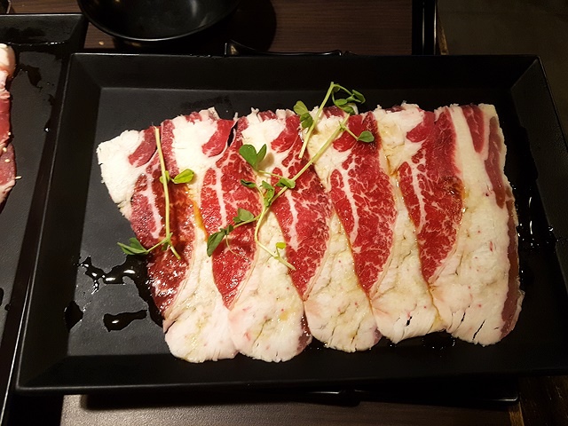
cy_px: 213
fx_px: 427
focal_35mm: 26
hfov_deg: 67.3
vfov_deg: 53.1
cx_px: 284
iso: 200
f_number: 1.7
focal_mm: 4.2
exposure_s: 1/15
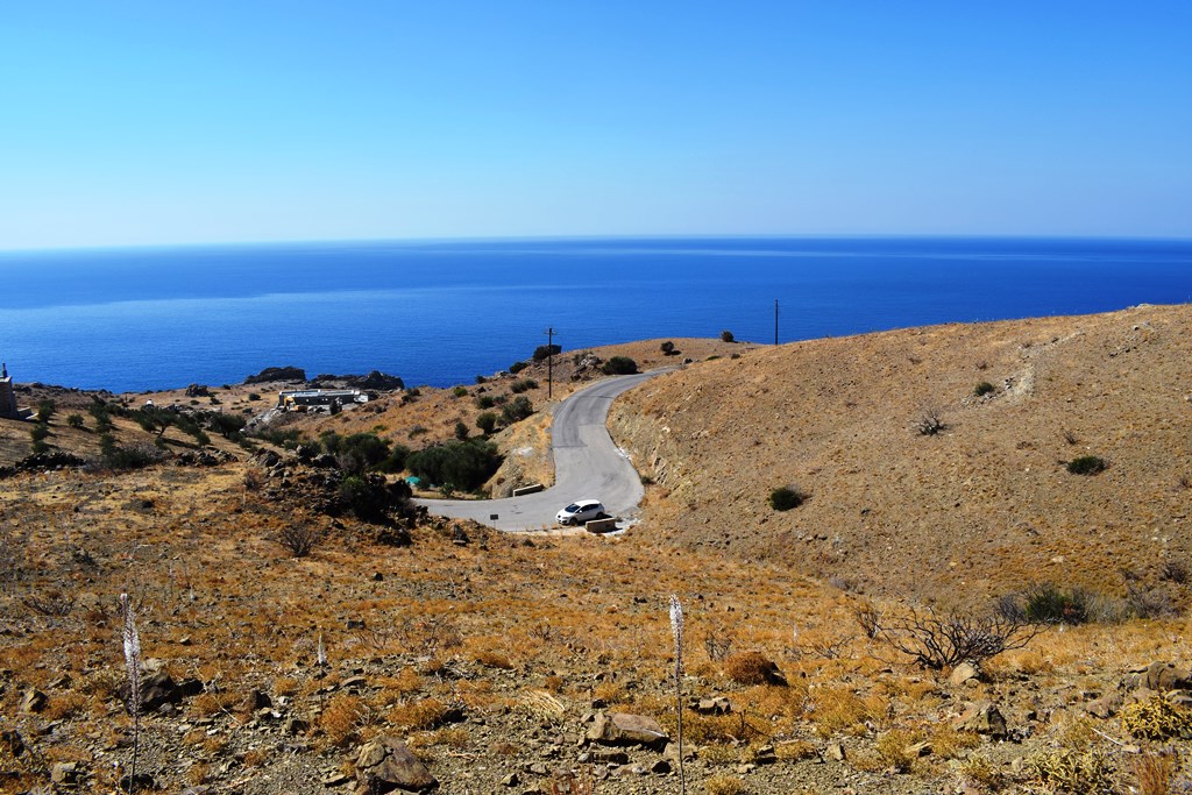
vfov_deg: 47.9
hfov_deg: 67.4
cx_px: 596
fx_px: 894
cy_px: 398
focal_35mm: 27
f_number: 10
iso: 200
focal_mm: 18
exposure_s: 1/400
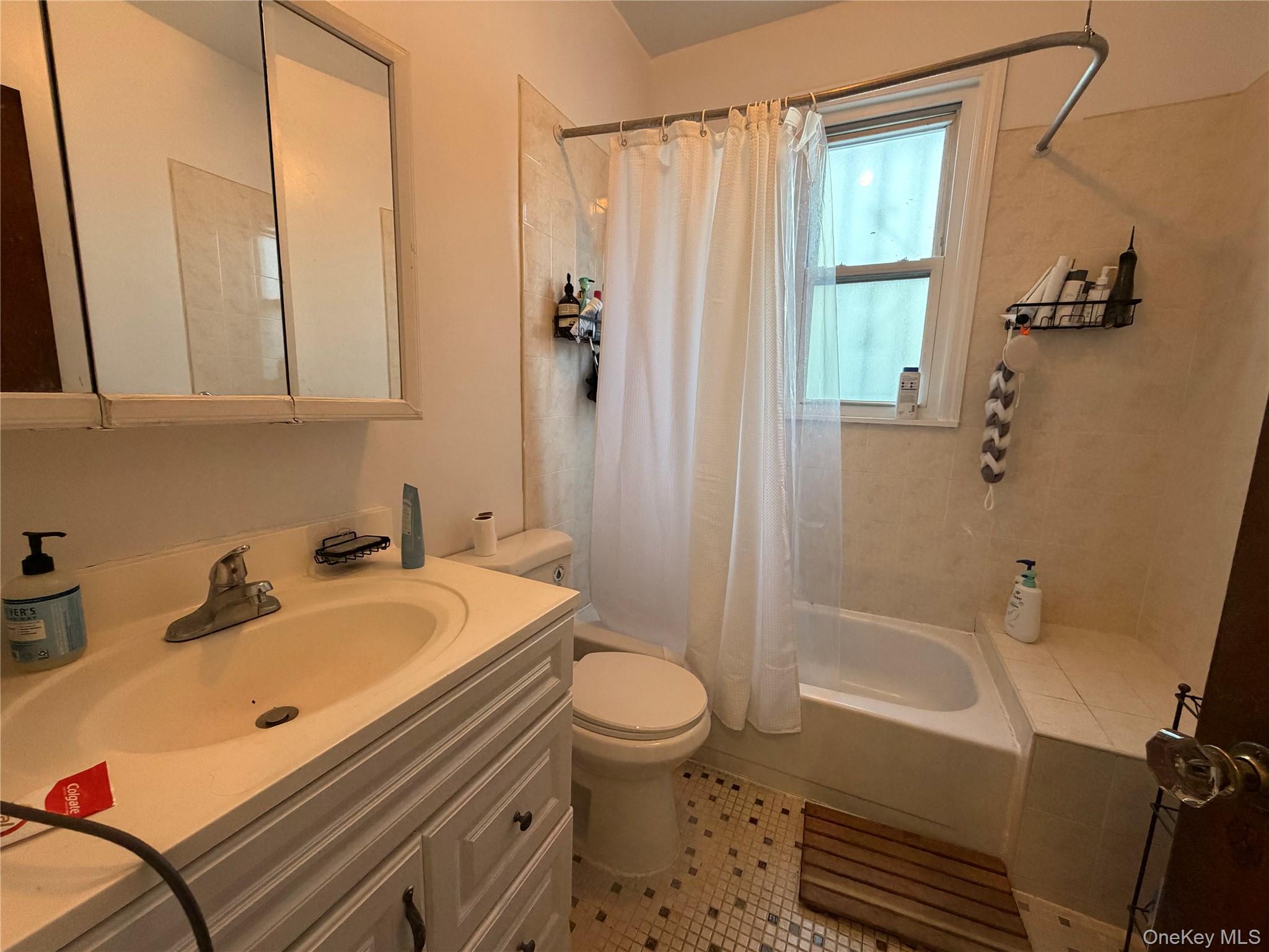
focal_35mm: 14
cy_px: 476
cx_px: 634
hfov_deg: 102.1
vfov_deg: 85.7
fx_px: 513
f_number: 2.2
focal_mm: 2.22
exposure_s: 1/60
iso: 320
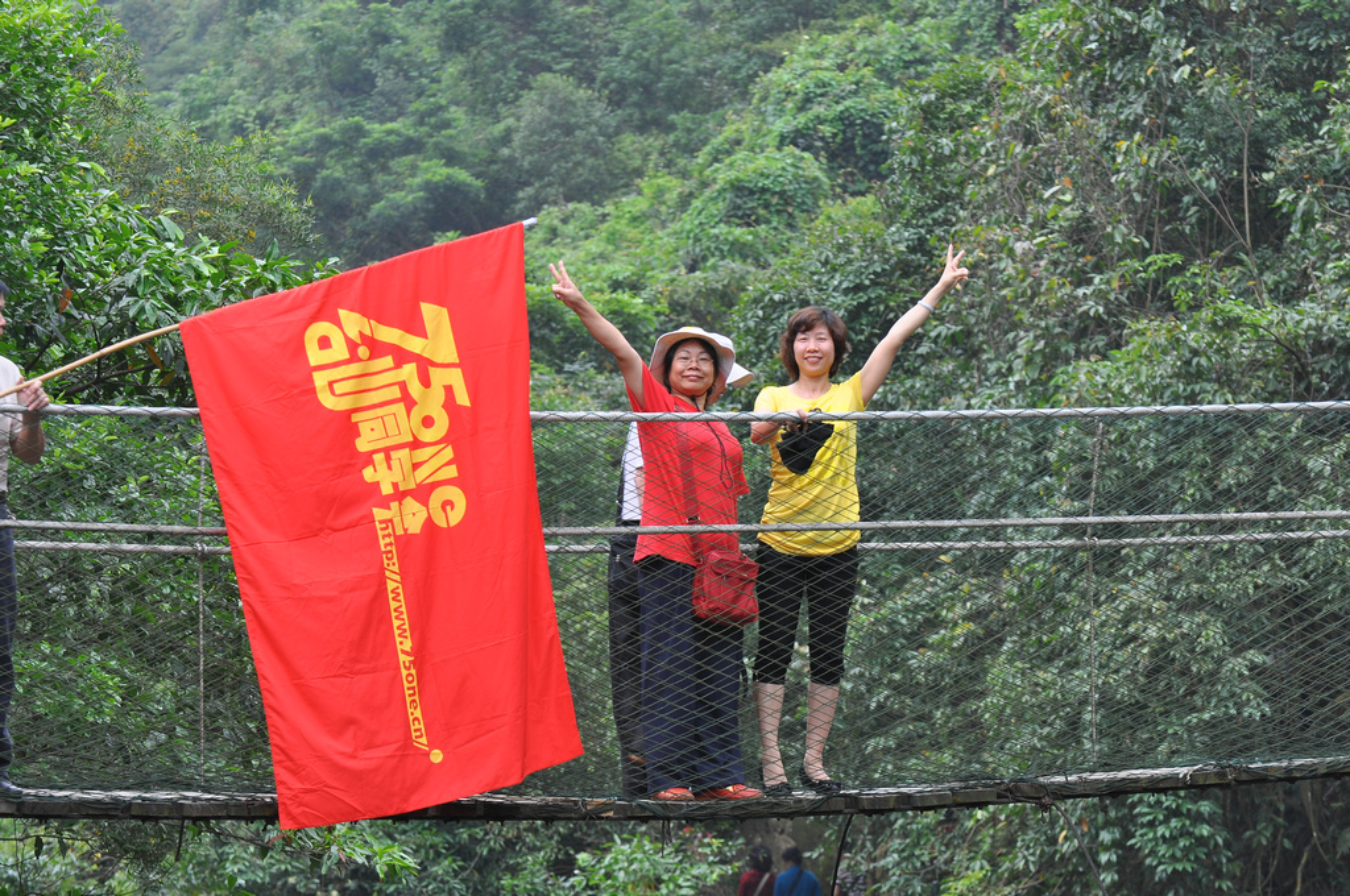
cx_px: 675
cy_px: 448
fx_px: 7022
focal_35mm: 188
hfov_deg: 11.0
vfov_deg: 7.3
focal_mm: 125
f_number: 6.3
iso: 200
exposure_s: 1/125
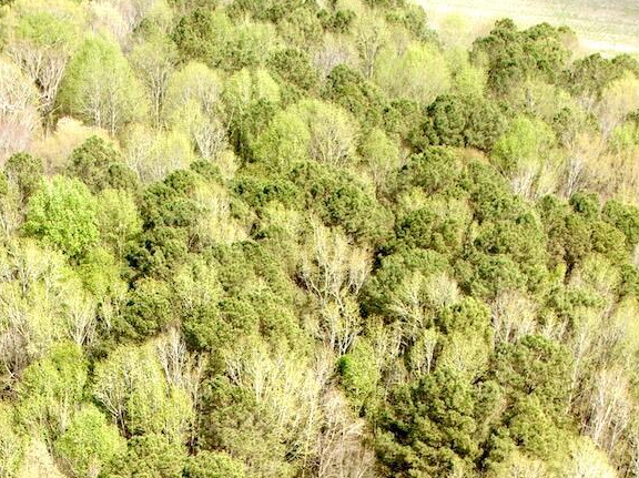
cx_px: 92
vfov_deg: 16.2
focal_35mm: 80
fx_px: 1476
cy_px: 795
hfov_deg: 23.9
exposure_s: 1/1000
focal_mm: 12.29
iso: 100
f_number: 2.8
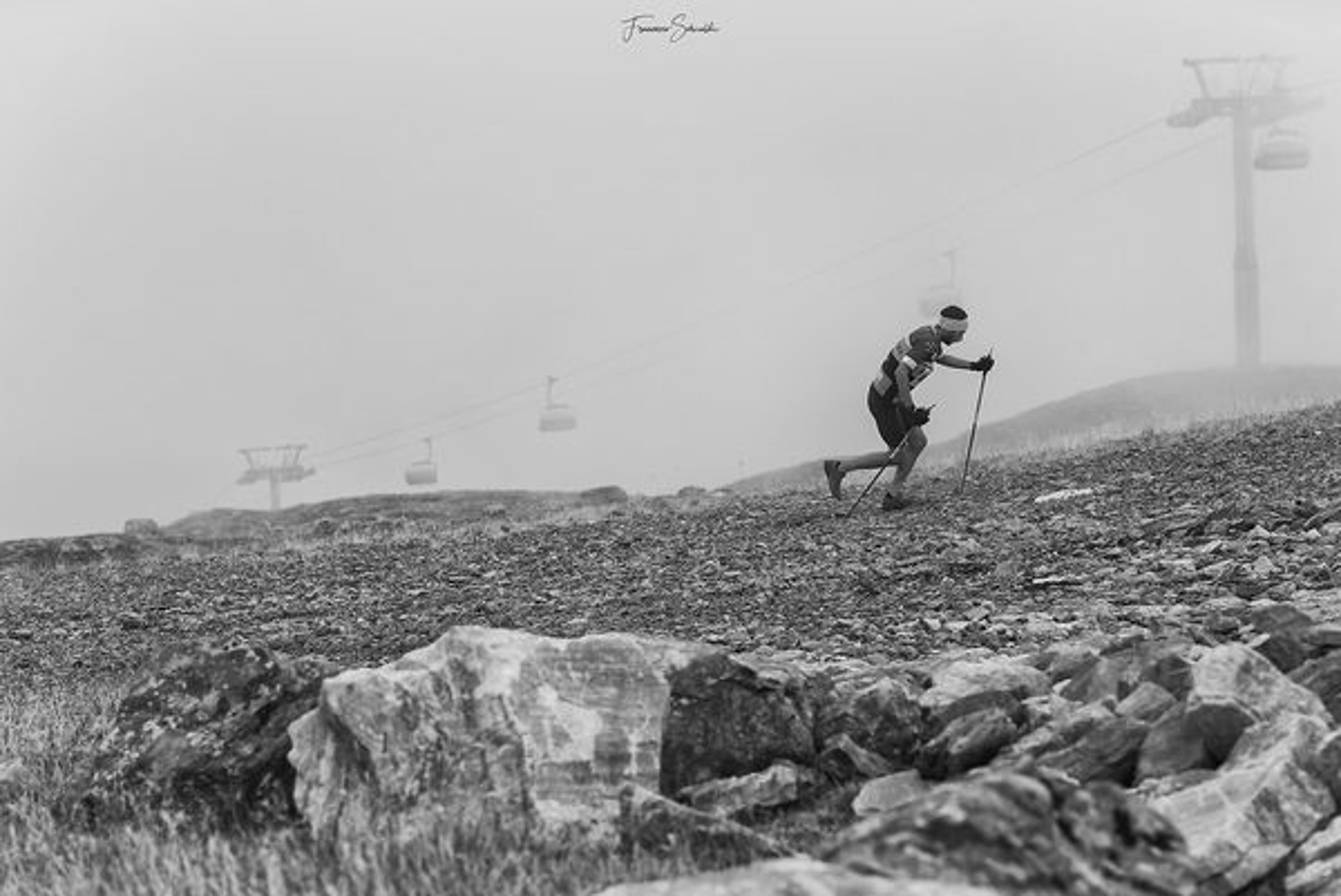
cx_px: 670
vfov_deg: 14.4
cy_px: 448
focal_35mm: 95
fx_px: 3541
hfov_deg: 21.4
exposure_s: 1/400
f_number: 4.5
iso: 160
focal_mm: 95
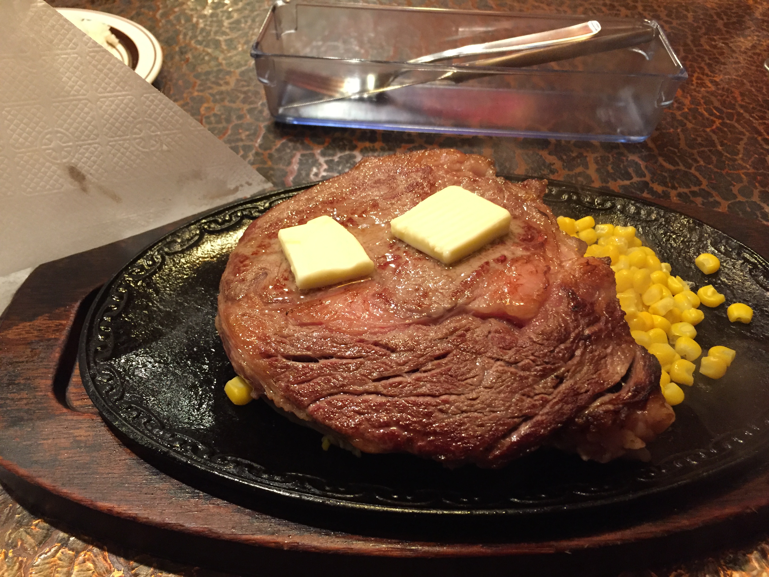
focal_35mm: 29
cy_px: 288
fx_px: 644
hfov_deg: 61.7
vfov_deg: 48.2
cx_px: 384
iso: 250
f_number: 2.2
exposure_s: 1/24
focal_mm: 4.15
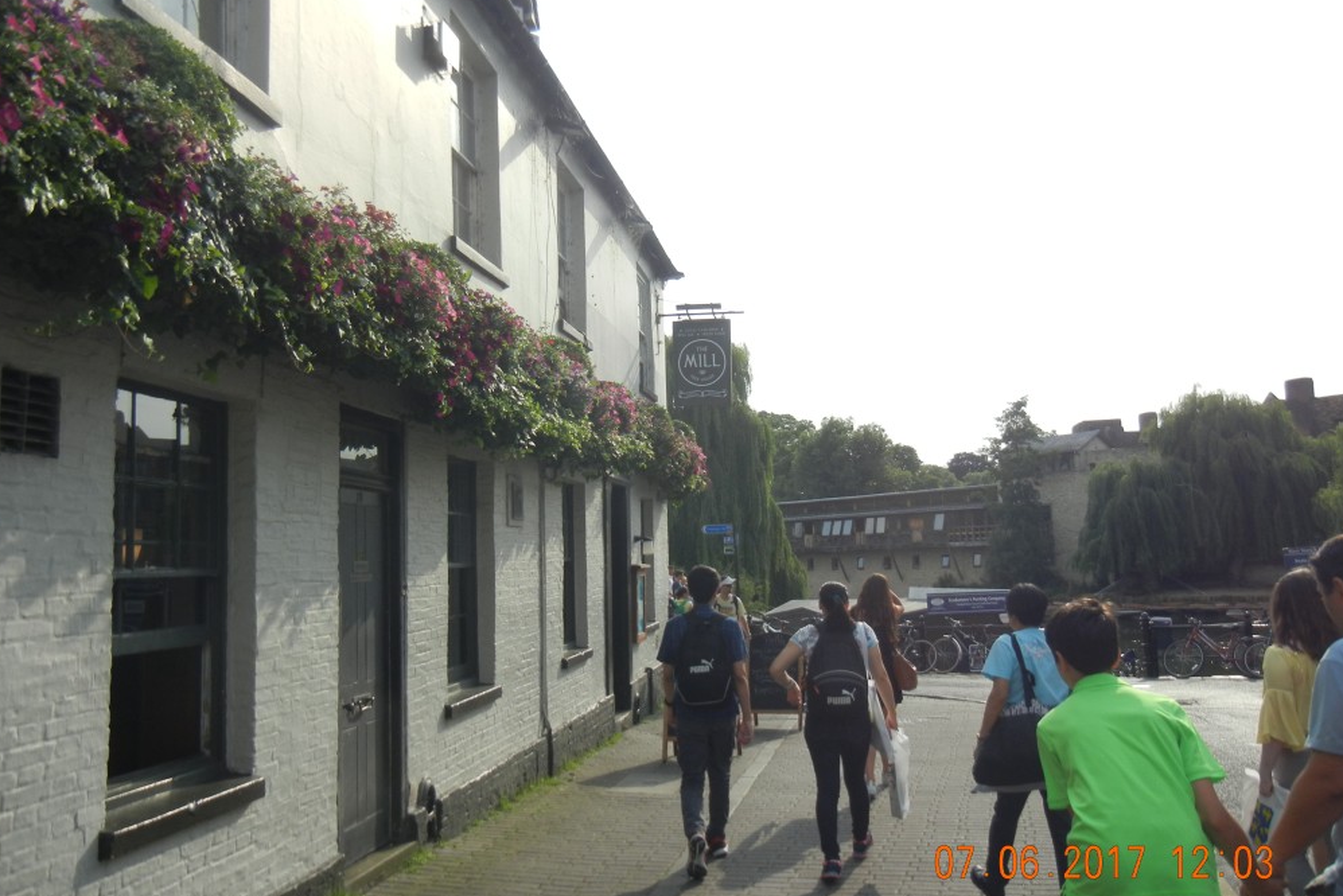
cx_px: 669
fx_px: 1194
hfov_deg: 58.7
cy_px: 453
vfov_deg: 41.1
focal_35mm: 32
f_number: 7
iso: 160
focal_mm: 5.4
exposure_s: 1/330
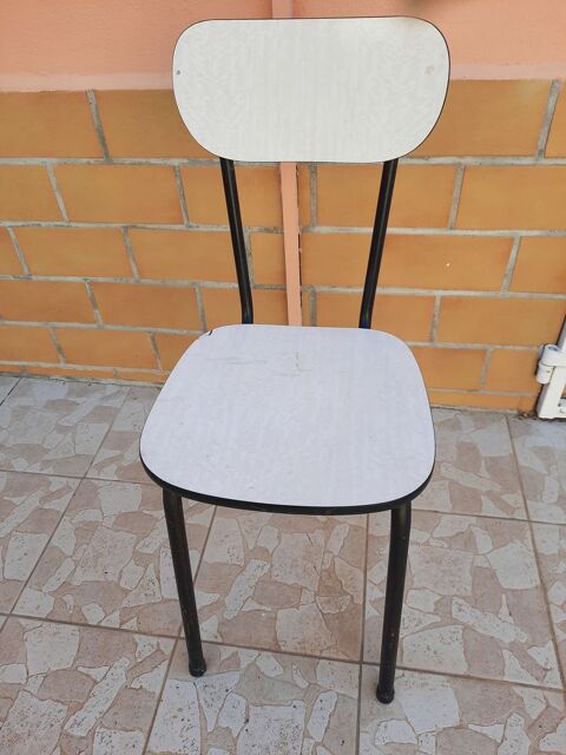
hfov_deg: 54.9
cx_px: 283
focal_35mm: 25
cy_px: 378
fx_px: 545
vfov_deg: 69.4
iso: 32
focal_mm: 4.6
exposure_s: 1/259
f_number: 2
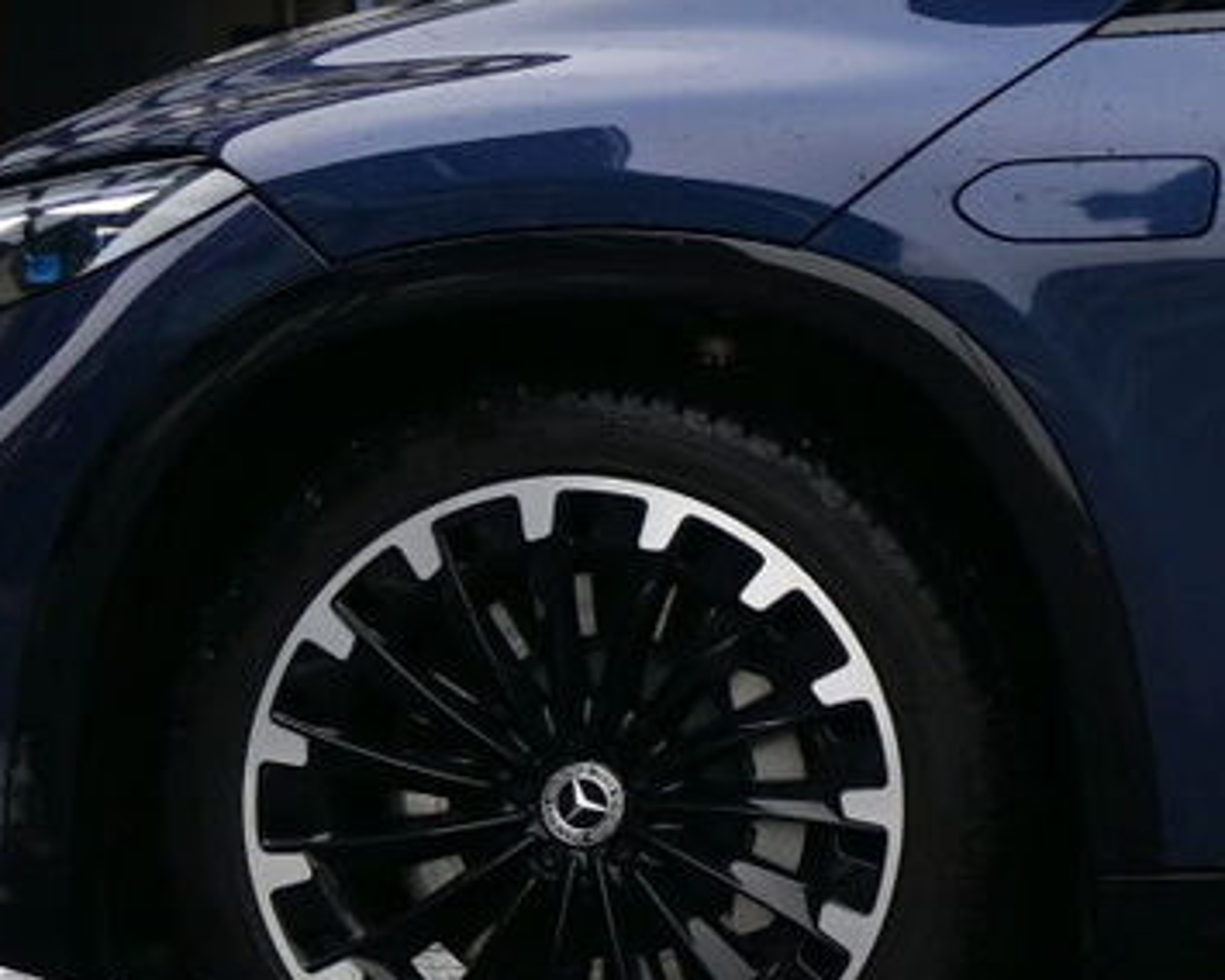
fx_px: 7587
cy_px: 466
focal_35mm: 209
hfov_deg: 8.7
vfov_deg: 7.4
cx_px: 2450
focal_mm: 27.5
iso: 100
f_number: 4.5
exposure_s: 1/200
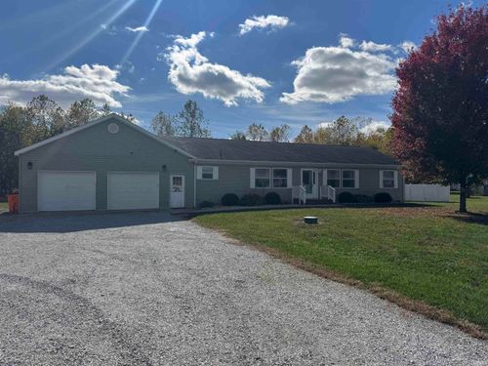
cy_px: 183
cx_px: 244
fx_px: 338
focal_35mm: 24
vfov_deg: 56.8
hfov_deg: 71.6
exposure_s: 1/12346
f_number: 1.78
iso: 80
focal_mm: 6.76
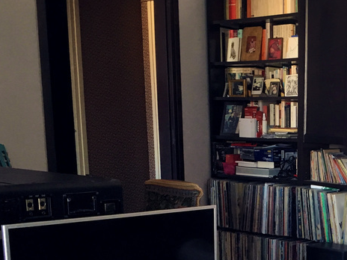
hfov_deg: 28.4
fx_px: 642
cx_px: 348
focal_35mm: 64
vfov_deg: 22.0
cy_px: 267
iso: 125
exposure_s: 1/33
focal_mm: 4.15
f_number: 2.2
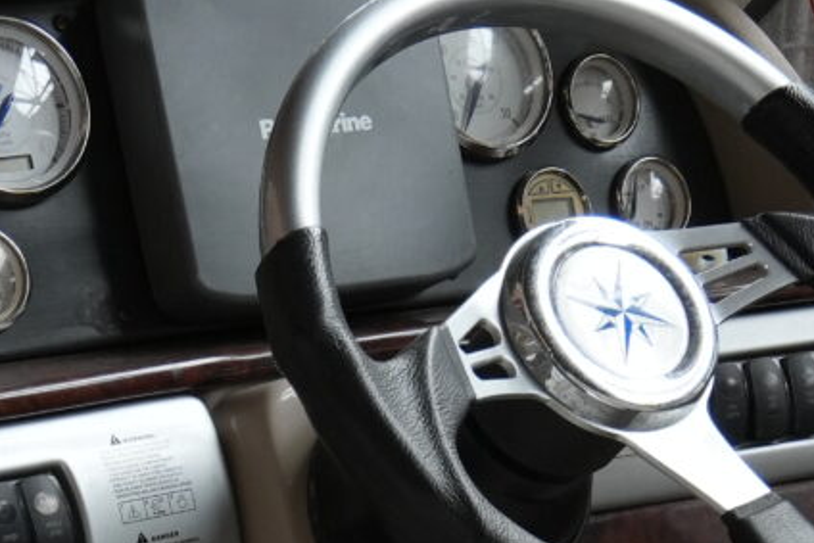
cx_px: 215
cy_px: 847
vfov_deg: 13.0
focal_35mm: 99
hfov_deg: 20.5
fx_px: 2239
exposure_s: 1/30
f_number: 4
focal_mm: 14
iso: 500
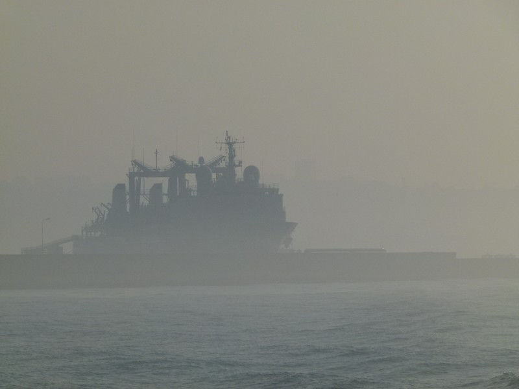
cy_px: 194
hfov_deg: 7.0
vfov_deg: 5.3
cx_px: 260
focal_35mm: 283
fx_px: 4243
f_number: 6.3
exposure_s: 1/2000
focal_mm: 50.9
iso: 100
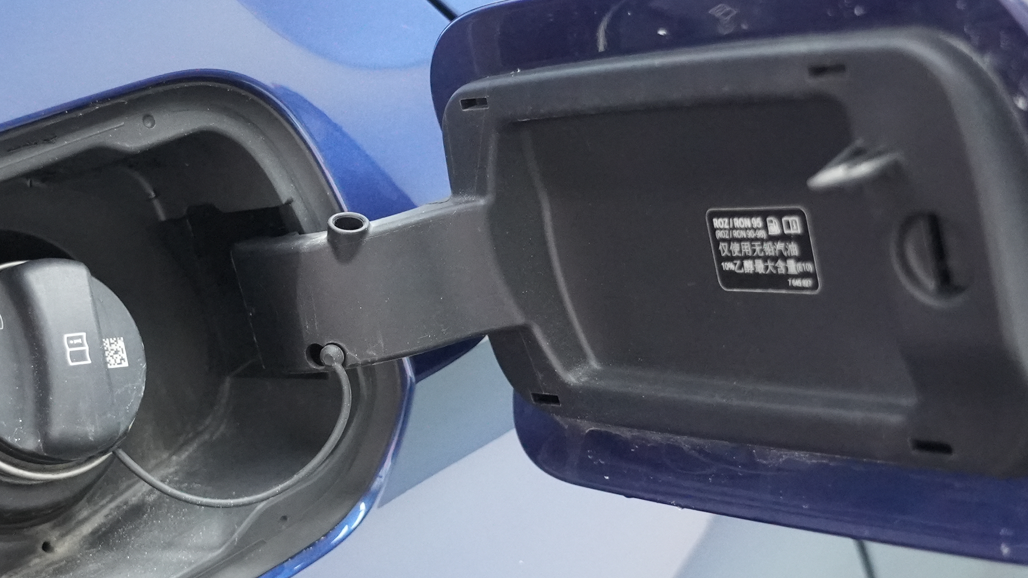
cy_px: 309
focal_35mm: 61
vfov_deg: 19.7
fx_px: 1663
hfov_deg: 34.0
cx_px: 337
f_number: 4
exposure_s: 1/100
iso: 12800
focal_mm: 34
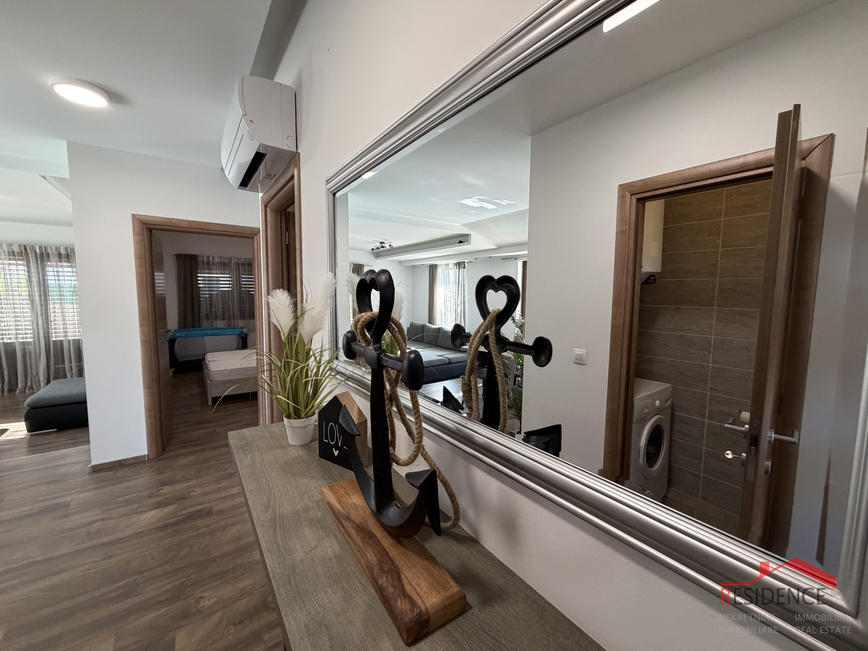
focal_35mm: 14
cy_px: 326
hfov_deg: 102.1
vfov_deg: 85.7
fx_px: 351
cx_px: 434
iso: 320
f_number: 2.2
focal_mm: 2.22
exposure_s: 1/100
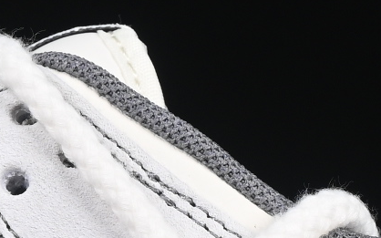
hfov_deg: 4.1
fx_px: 5284
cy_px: 229
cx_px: -98
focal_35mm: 509
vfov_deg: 2.6
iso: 160
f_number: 8
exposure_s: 1/80
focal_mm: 50
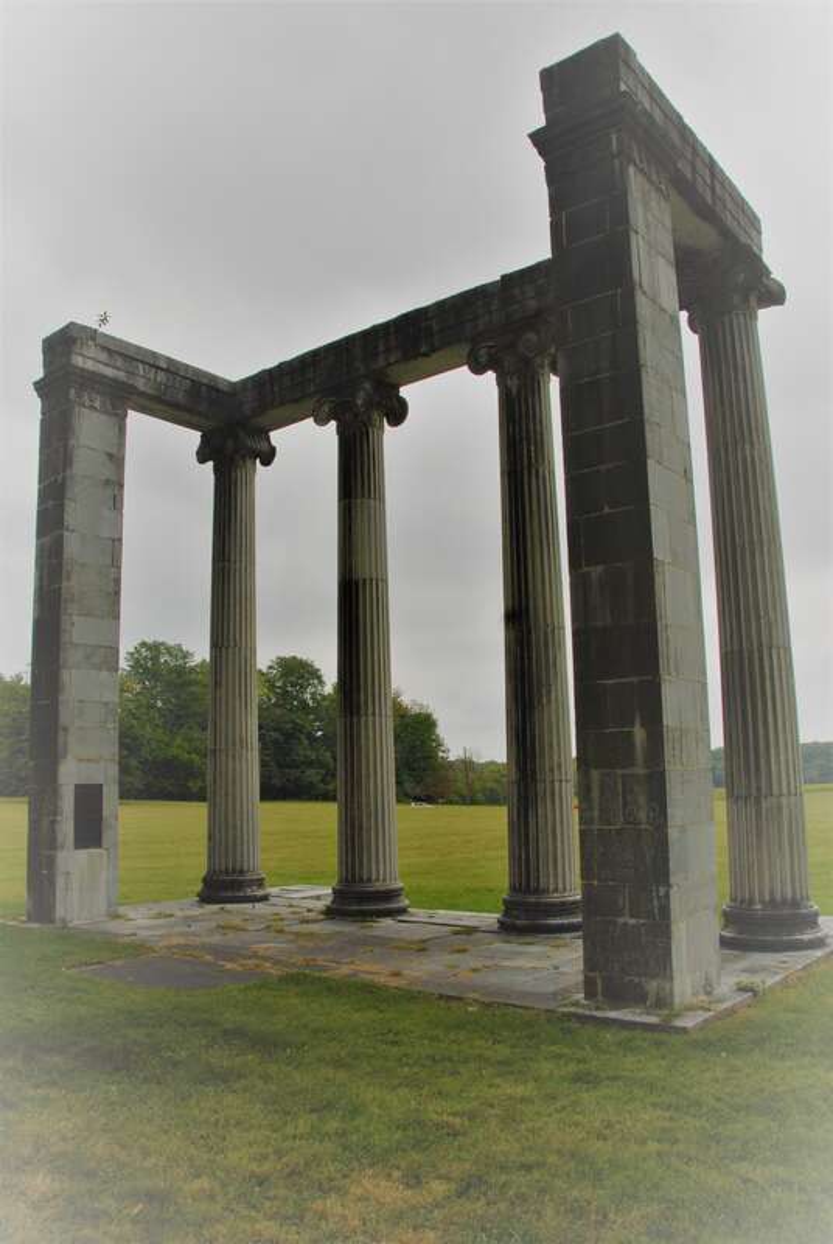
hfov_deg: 48.1
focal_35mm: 27
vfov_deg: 67.3
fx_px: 934
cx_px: 416
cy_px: 622
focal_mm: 18
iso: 200
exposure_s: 1/320
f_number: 9
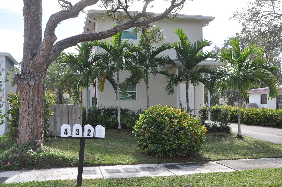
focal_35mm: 39
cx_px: 141
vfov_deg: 34.1
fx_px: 305
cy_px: 94
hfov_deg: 49.6
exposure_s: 1/250
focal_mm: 26
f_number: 8
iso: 200
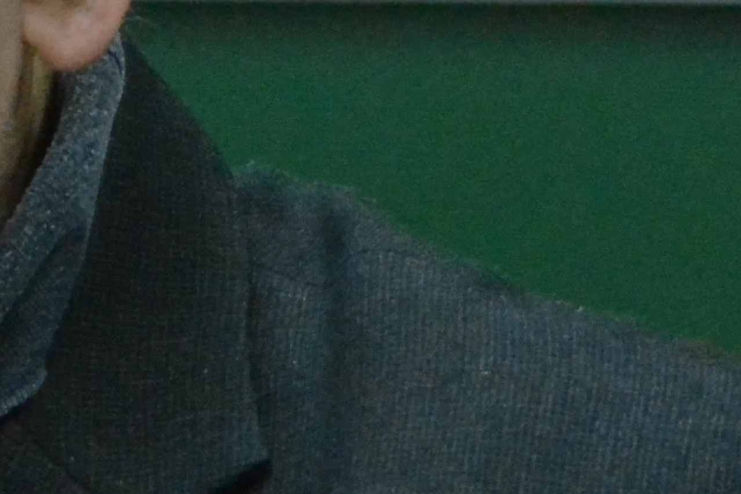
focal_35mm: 650
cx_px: -257
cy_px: 251
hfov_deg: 3.2
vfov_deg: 2.1
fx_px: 13377
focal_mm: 92
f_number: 5
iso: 6400
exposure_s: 1/400
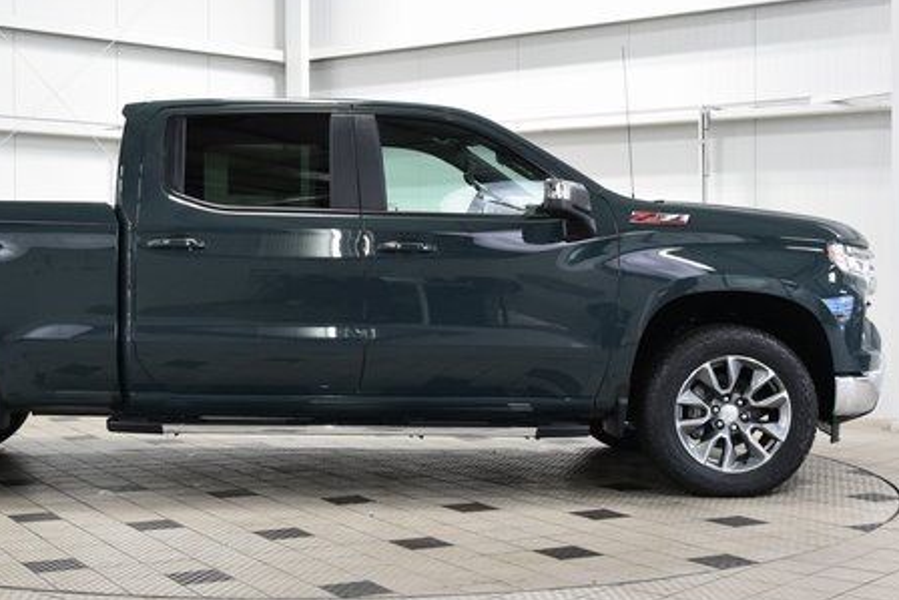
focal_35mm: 60
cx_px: 267
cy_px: 308
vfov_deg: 22.6
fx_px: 1499
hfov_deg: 33.0
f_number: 5
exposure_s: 1/60
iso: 1600
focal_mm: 28
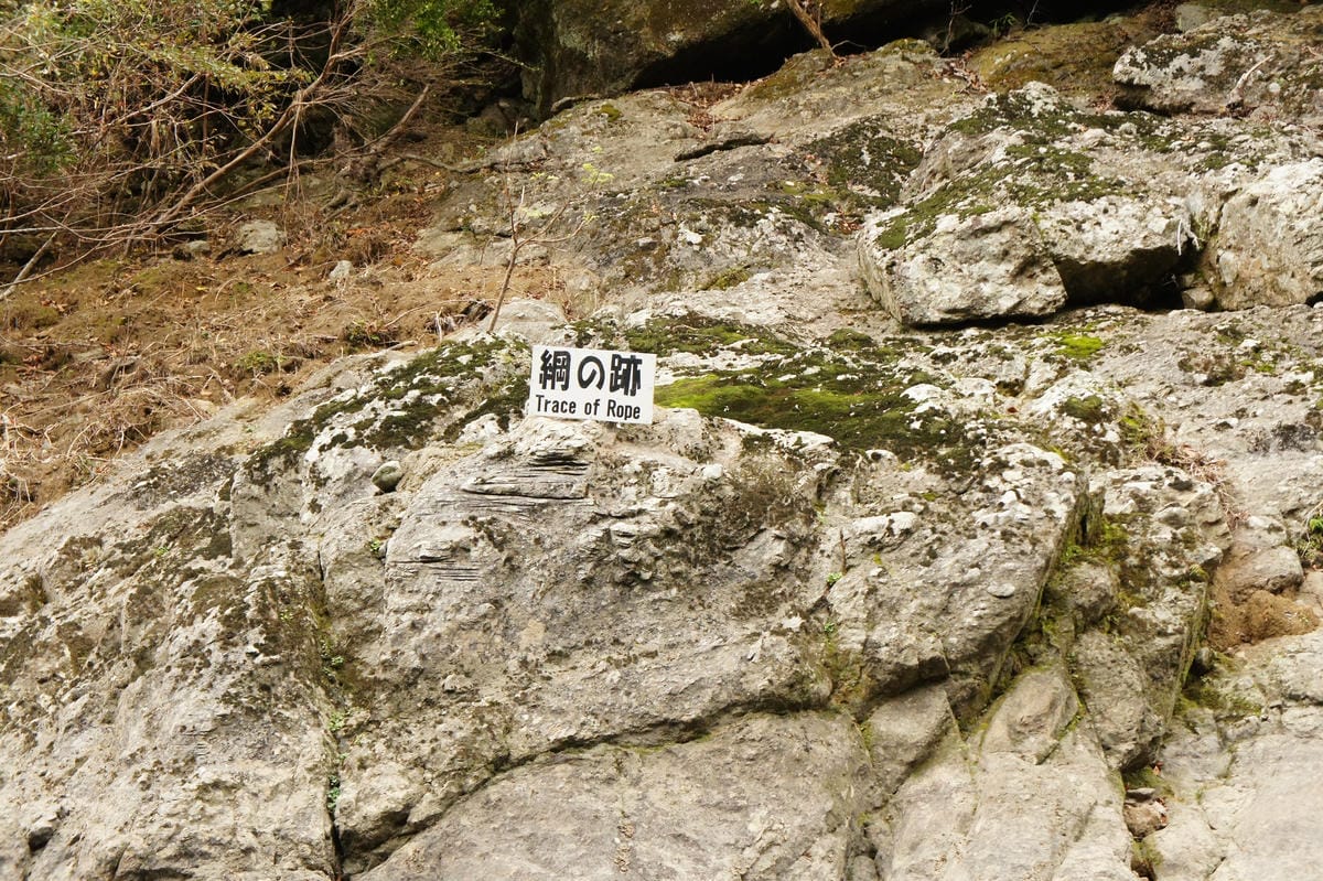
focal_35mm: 72
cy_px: 440
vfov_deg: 18.9
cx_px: 662
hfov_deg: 28.1
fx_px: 2645
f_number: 6.3
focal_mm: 48
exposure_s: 1/250
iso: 1600
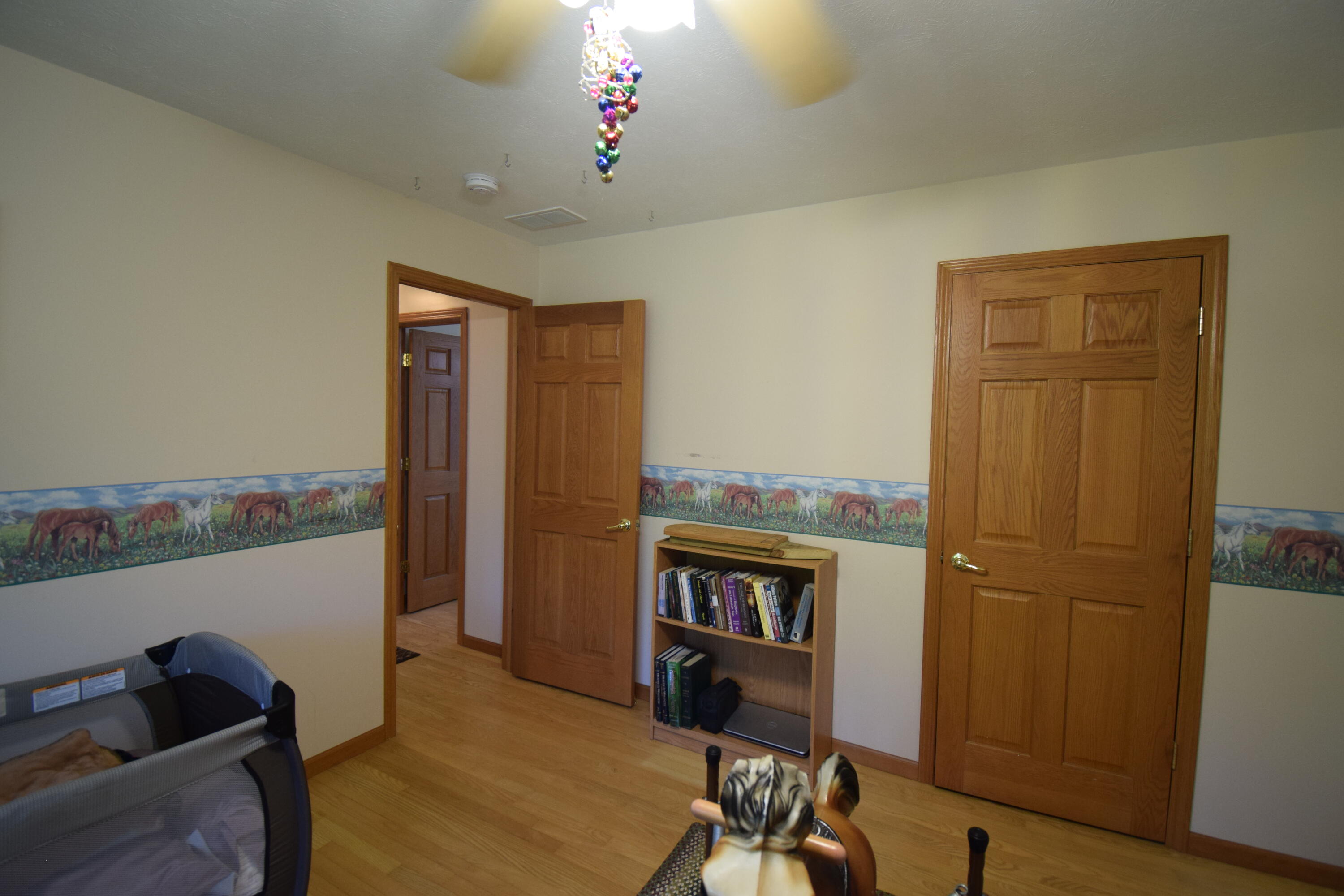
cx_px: 672
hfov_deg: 100.4
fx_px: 560
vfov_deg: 77.3
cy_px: 448
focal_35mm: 15
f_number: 4.5
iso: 900
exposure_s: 1/60
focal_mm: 10
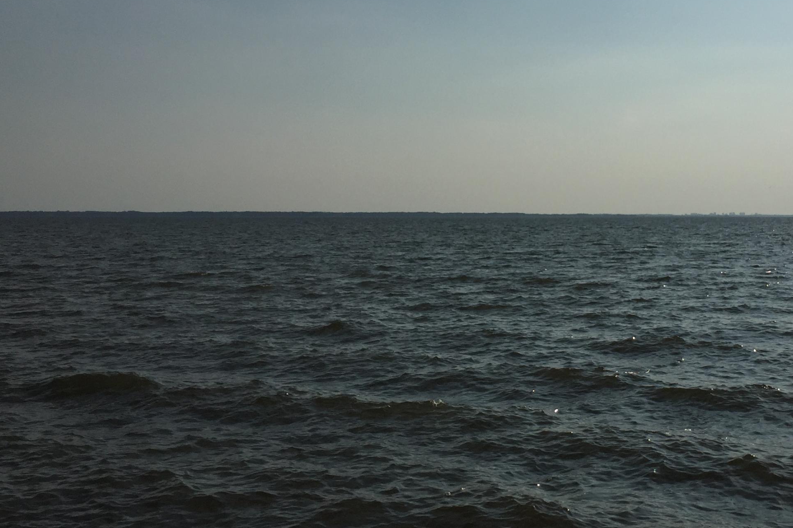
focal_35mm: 47
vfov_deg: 28.6
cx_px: 591
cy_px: 260
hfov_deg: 40.8
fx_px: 1035
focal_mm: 4.15
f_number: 2.2
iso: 32
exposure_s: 1/13333
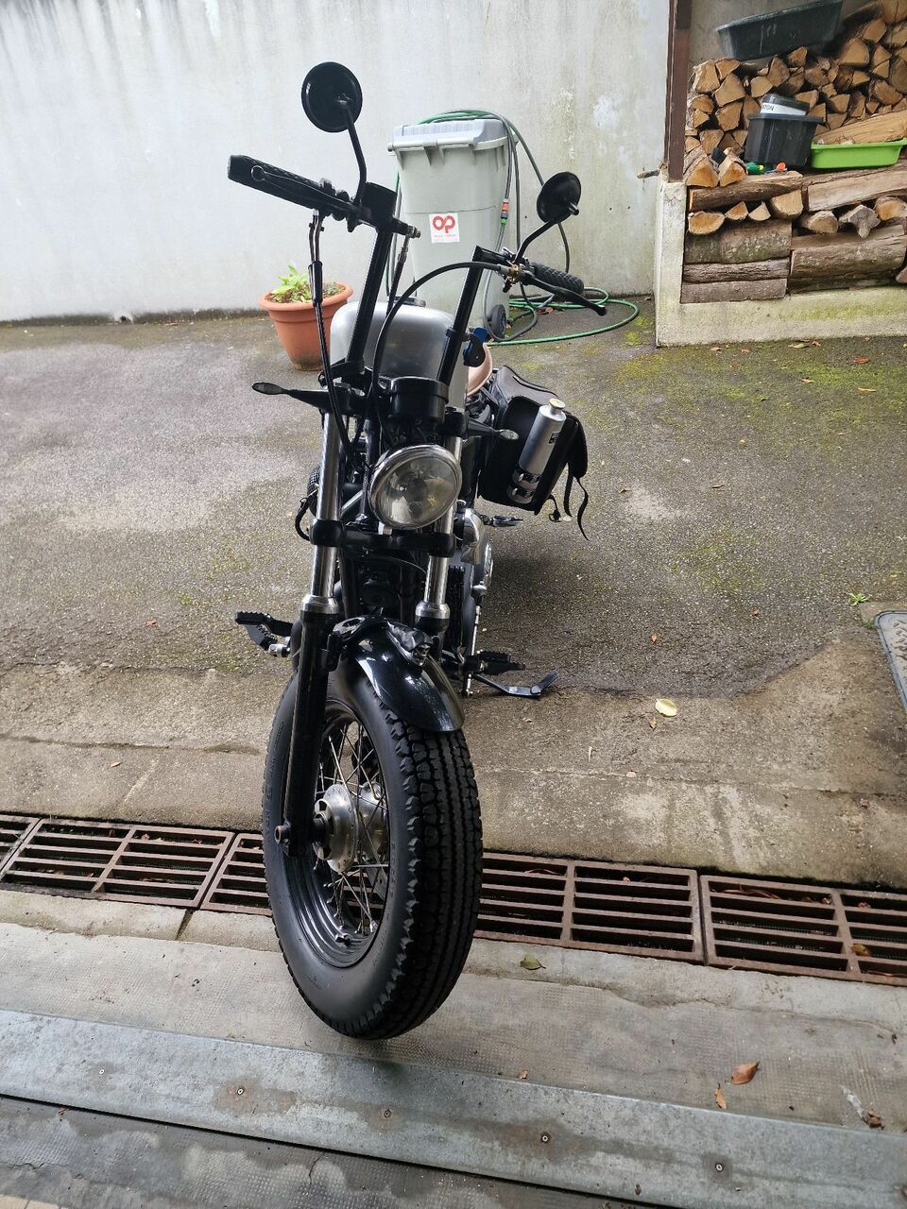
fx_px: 804
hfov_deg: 58.9
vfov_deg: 73.9
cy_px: 604
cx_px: 454
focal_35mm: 23
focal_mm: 6.4
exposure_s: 1/272
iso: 50
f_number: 1.8
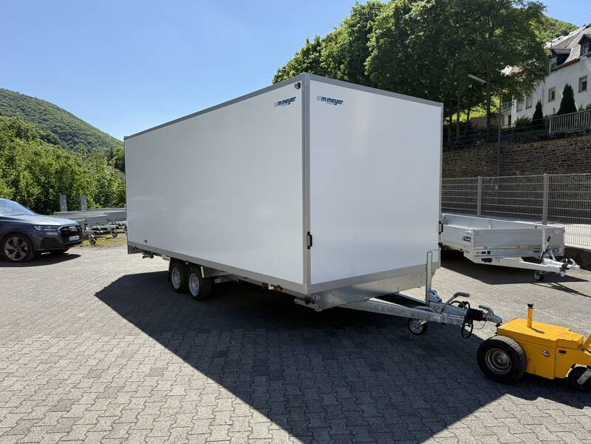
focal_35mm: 24
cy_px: 222
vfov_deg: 56.8
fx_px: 410
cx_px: 296
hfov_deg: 71.6
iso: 80
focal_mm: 6.76
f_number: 1.78
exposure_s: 1/3145
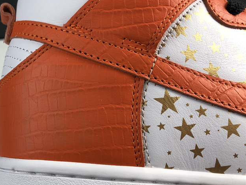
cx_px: 49
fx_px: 320
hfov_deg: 40.3
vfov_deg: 32.2
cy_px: 88
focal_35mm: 45
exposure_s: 1/100
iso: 40
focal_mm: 4
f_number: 1.8
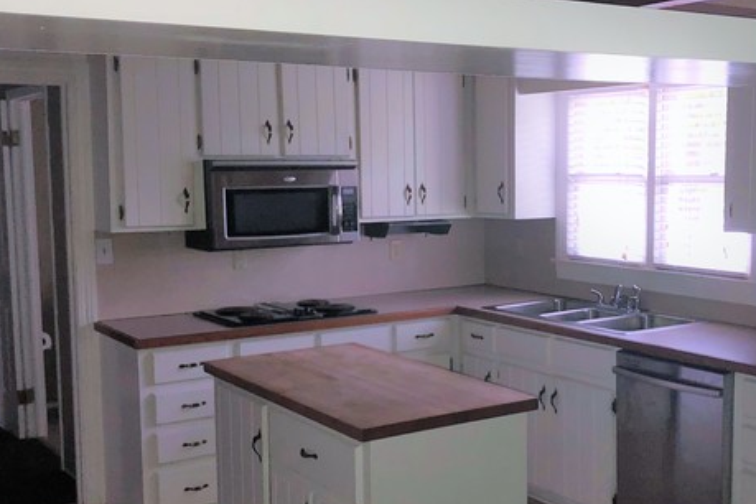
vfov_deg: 27.5
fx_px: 1029
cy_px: 288
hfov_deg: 40.0
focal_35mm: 49
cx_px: 488
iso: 100
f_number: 1.8
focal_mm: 3.99
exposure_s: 1/12
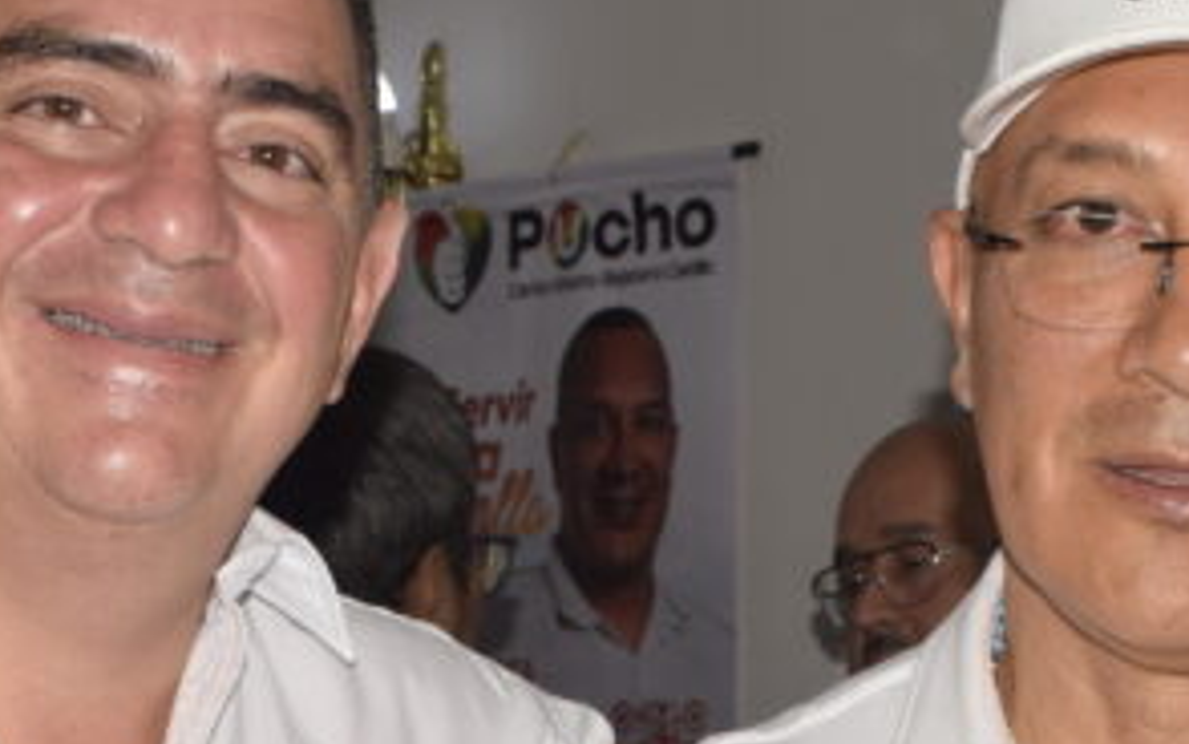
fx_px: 4830
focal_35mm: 149
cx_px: 692
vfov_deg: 8.6
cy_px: 1074
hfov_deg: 14.0
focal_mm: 28
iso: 200
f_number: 8
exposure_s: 1/200
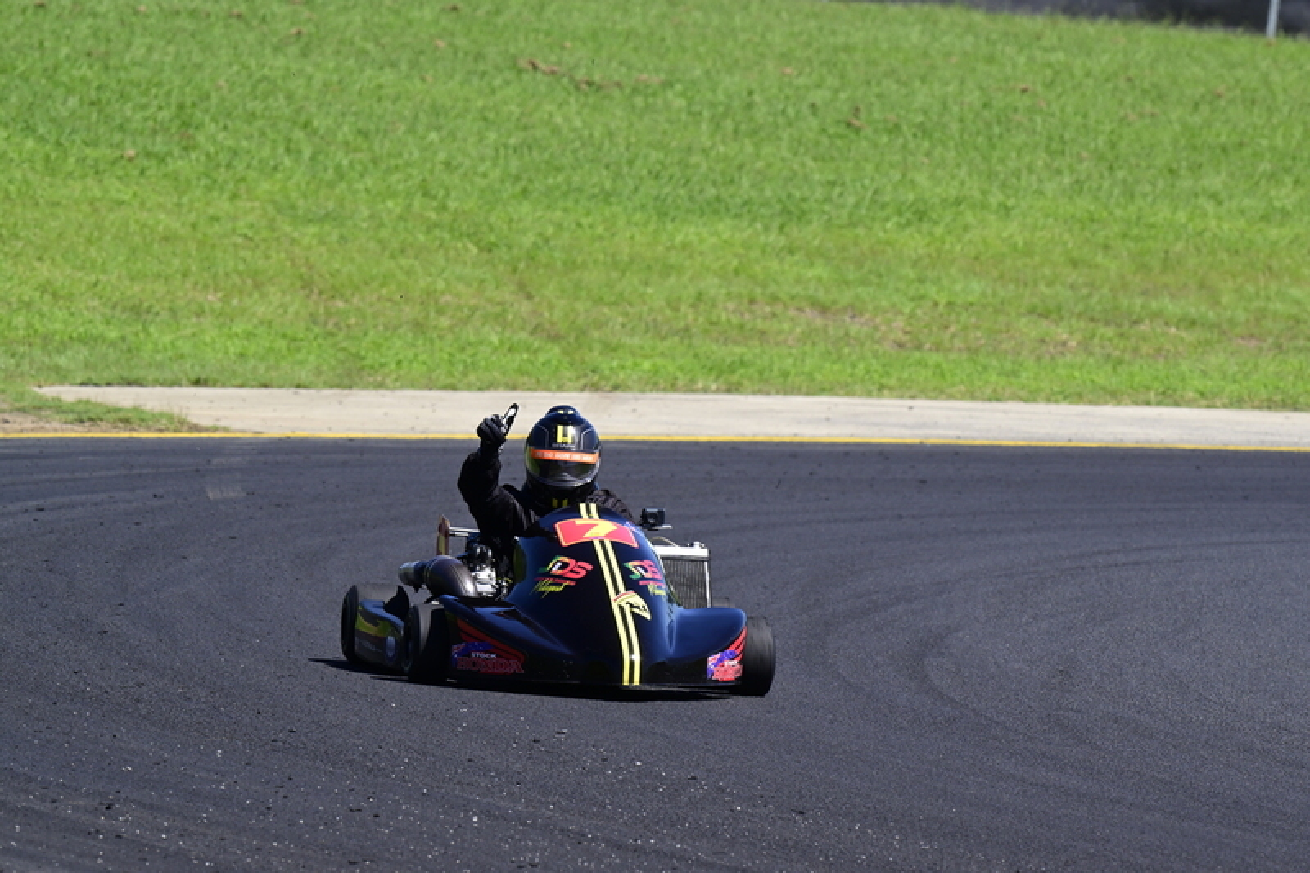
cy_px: 436
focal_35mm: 380
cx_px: 655
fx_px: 13824
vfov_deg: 3.6
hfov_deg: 5.4
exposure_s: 1/640
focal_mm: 380
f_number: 11
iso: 500
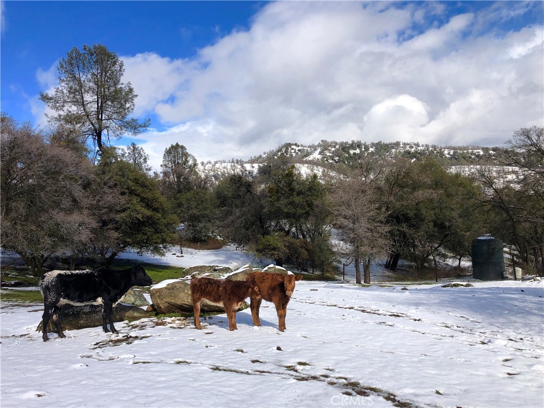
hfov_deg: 63.4
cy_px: 204
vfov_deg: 49.7
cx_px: 272
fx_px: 440
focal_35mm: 28
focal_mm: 3.99
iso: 20
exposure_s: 1/3040
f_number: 1.8
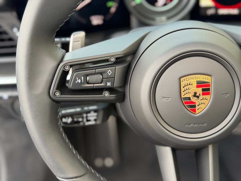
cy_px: 90
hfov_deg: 39.7
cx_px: 120
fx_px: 334
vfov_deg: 30.3
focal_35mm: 48
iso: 80
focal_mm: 6.76
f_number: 1.78
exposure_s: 1/121
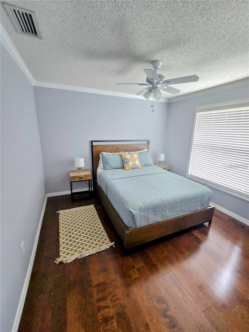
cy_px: 166
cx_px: 124
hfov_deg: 89.9
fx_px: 125
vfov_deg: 106.2
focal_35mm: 13
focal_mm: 2.2
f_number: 2.2
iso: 320
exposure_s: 1/60
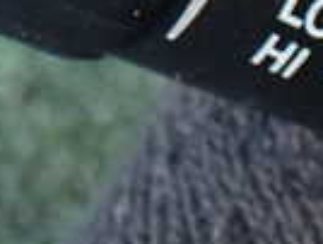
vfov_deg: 10.3
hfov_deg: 14.5
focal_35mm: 134
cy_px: -220
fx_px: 1253
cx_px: 12
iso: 800
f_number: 2.3
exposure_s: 1/80
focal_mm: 5.4
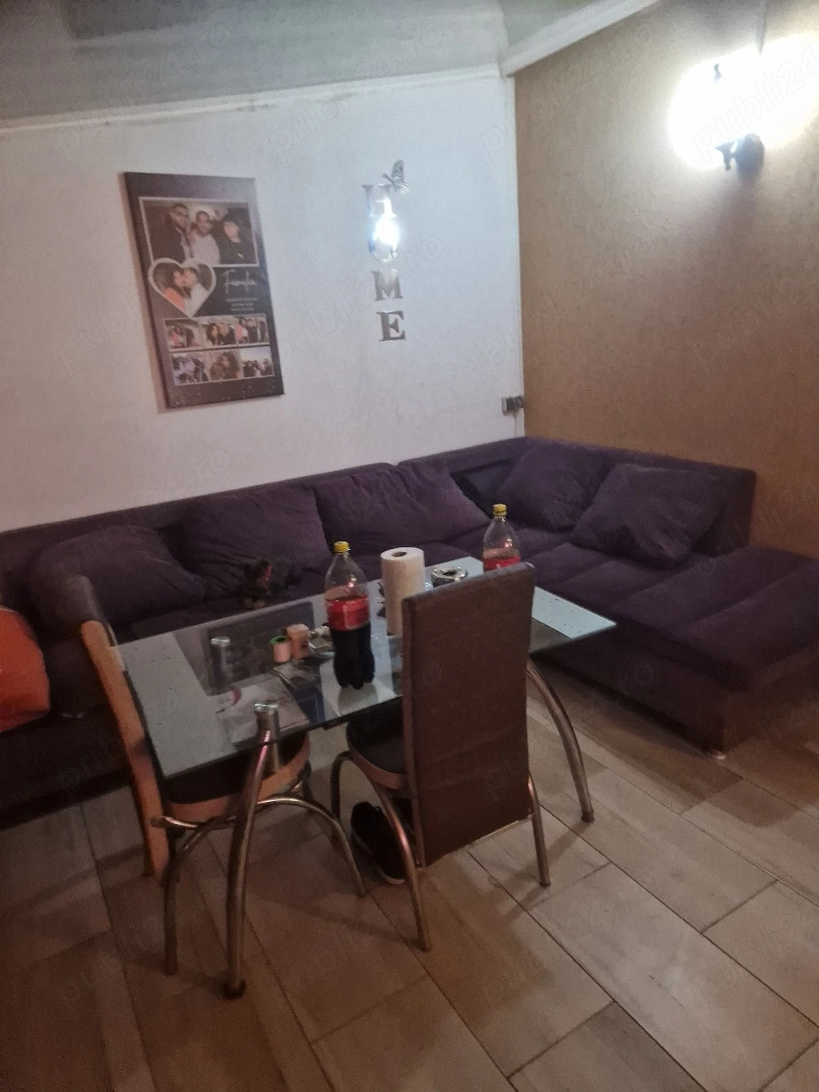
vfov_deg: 73.9
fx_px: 725
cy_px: 546
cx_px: 410
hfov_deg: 58.9
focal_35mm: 23
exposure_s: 1/25
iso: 500
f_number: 1.8
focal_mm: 5.4
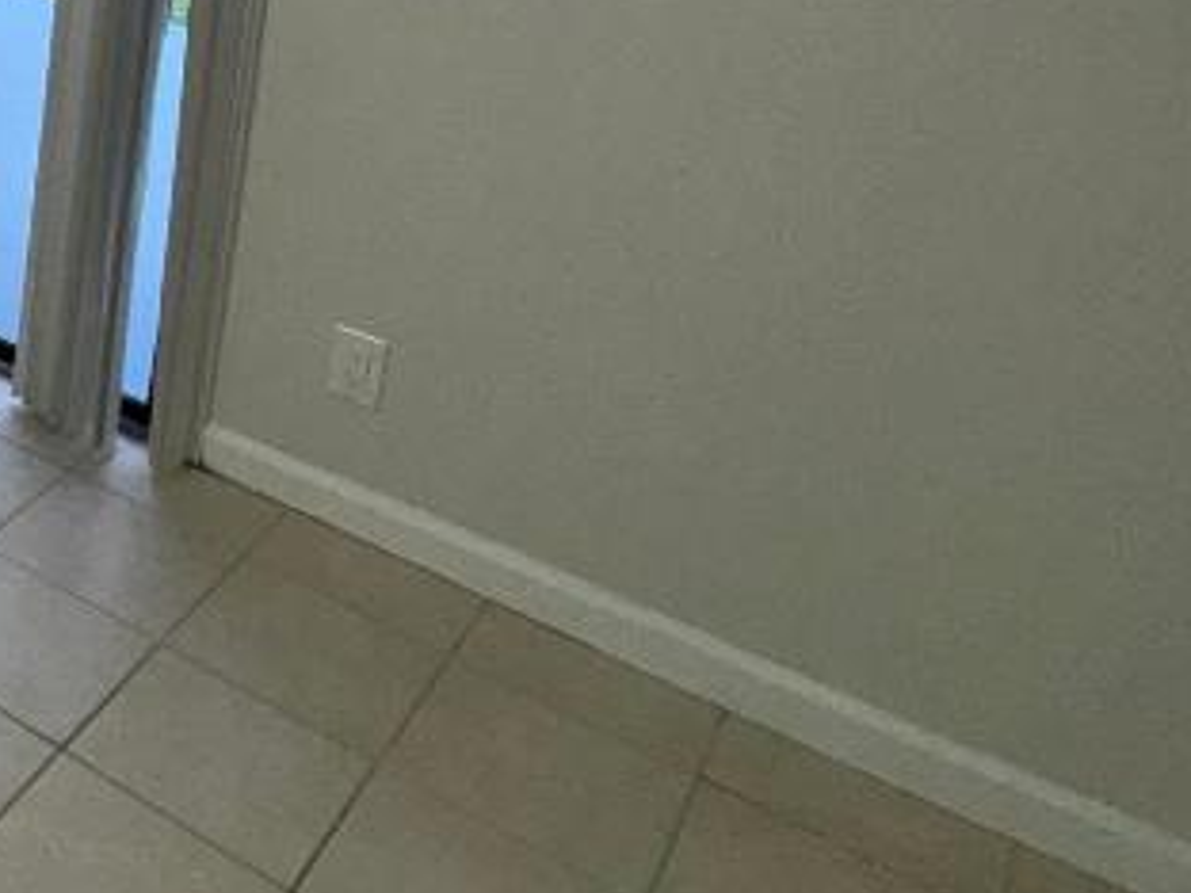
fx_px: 1583
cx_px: -512
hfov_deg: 29.2
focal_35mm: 46
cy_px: -145
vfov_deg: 28.0
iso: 64
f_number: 2.2
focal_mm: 2.22
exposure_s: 1/122
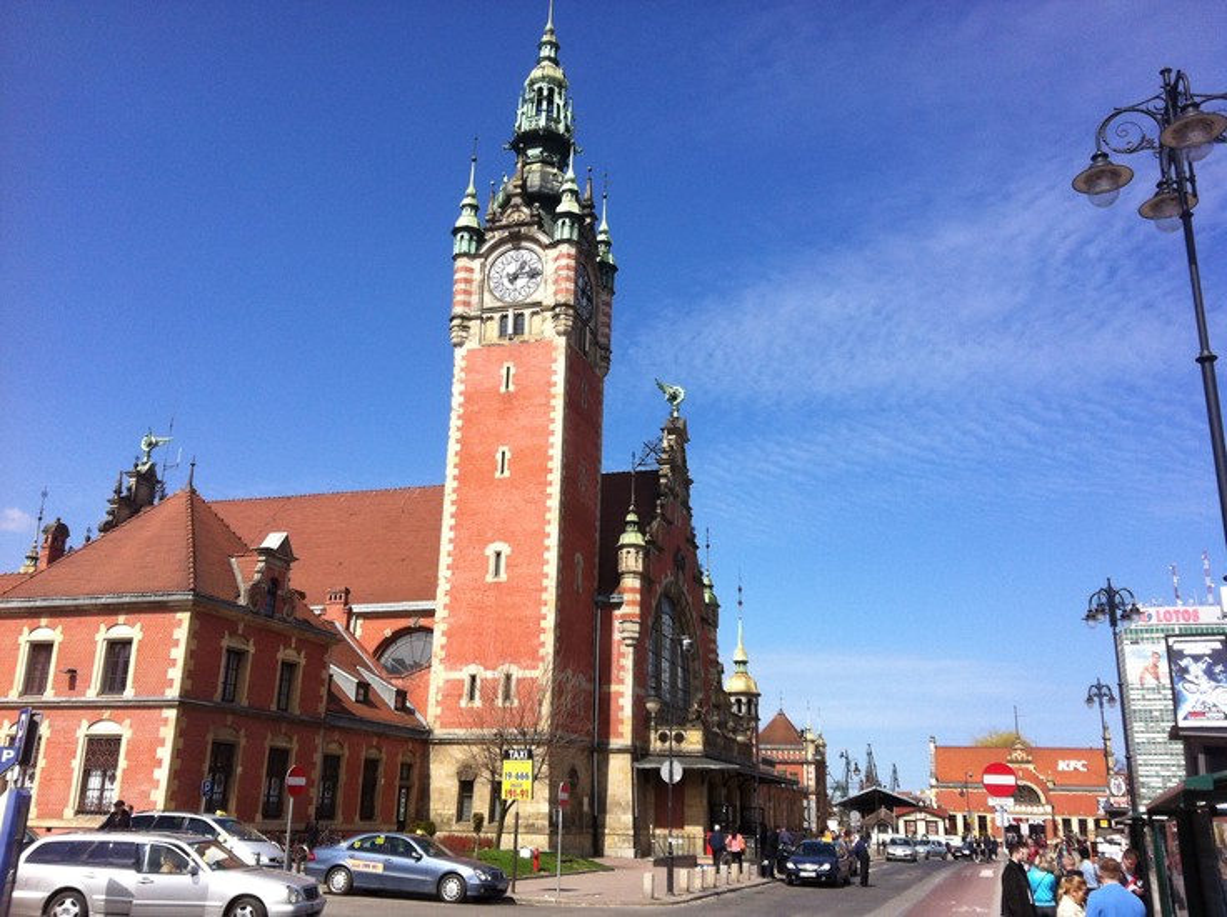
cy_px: 458
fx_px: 1239
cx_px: 614
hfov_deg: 52.7
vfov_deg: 40.6
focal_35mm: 35
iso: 80
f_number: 2.8
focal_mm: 3.85
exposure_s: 1/1885
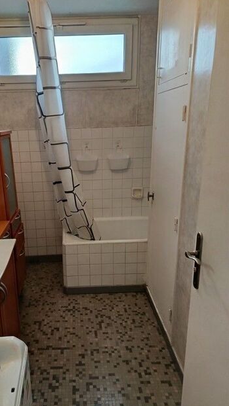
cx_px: 73
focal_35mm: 27
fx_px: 291
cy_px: 205
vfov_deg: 69.8
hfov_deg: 42.2
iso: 466
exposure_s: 1/100
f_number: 1.7
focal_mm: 5.24
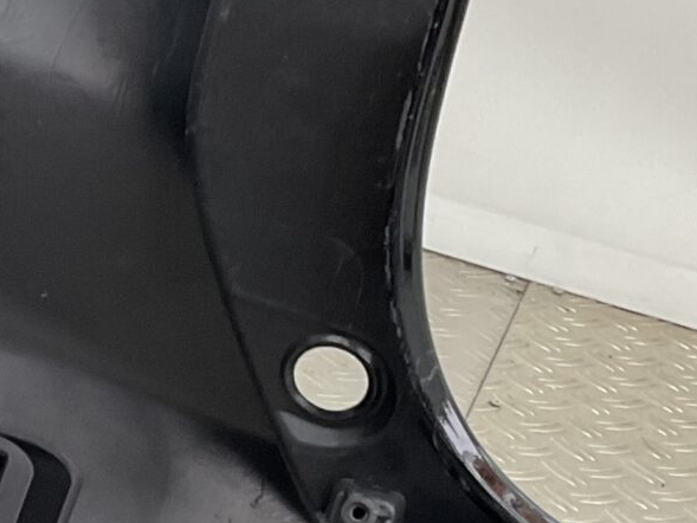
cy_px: 368
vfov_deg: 11.7
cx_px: -147
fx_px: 2538
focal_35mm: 126
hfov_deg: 15.1
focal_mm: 3
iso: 40
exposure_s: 1/120
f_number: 1.8
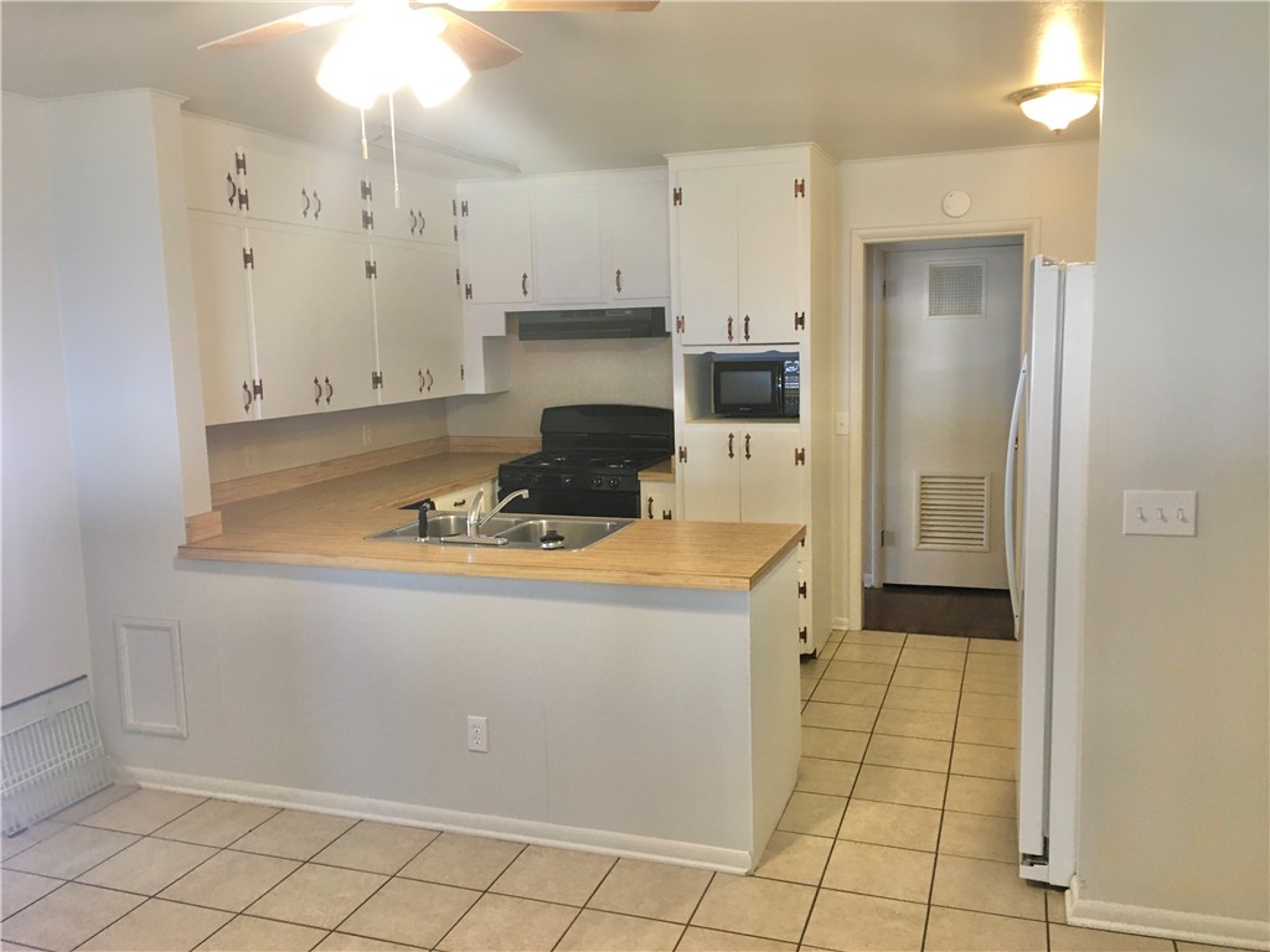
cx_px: 635
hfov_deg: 61.7
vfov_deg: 48.2
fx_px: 1064
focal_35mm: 29
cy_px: 476
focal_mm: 4.15
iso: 80
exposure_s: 1/30
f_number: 2.2
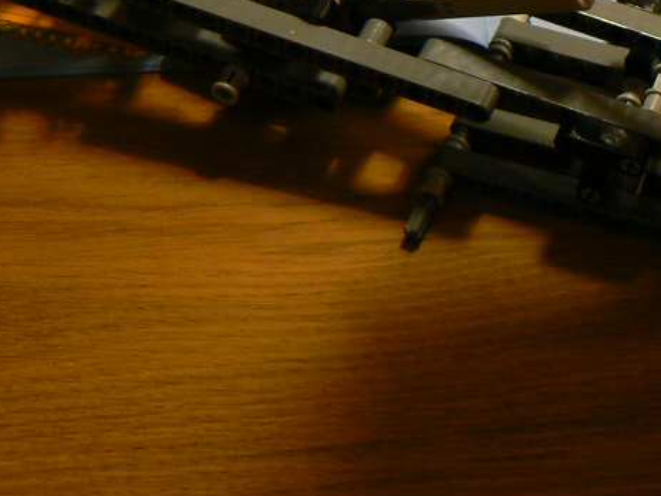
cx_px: 581
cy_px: -142
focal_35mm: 99
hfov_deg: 19.5
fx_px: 1891
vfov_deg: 14.4
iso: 100
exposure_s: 1/5
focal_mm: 6
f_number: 2.8
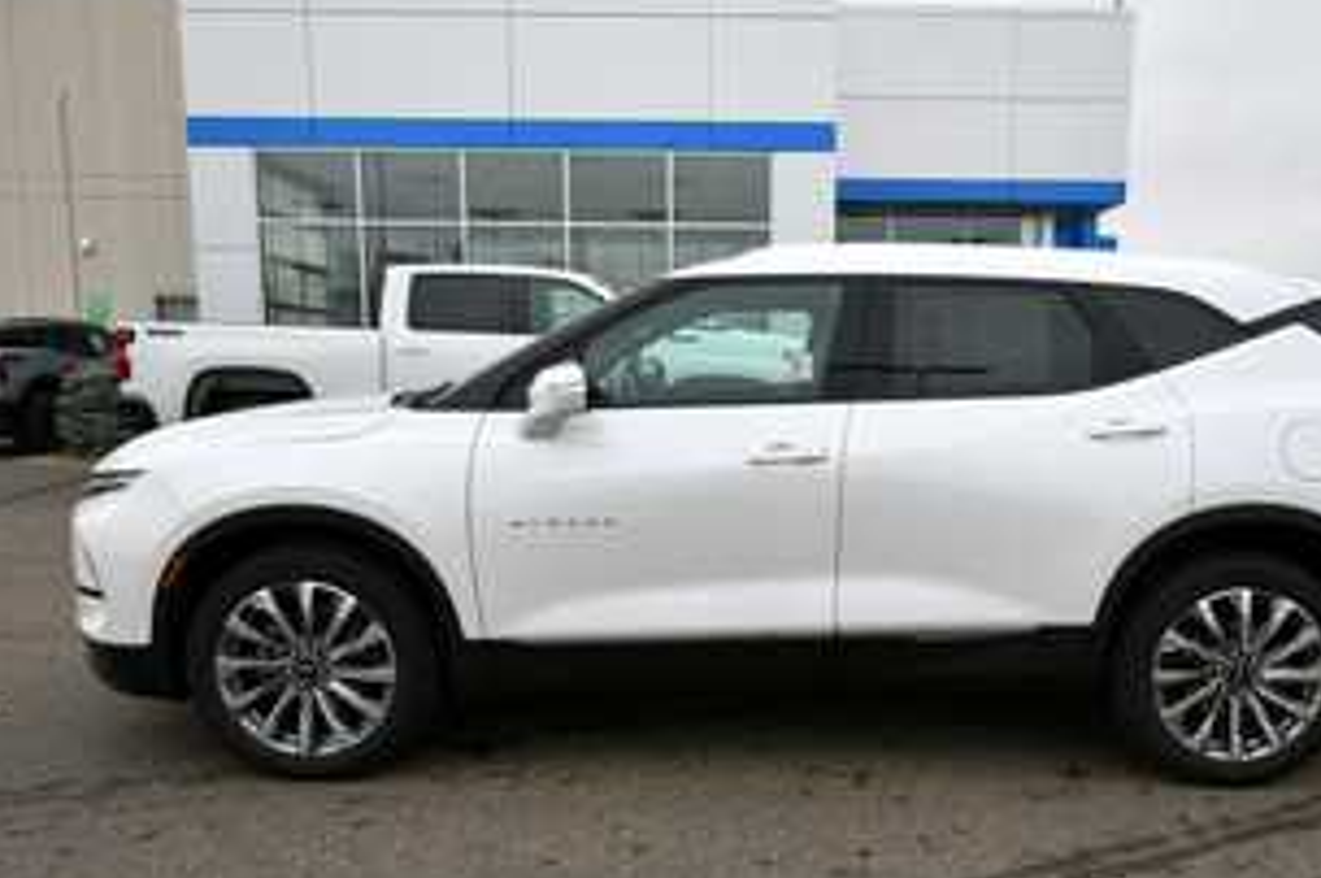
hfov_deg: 63.3
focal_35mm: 29
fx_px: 1063
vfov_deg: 44.6
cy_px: 541
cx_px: 778
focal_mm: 15
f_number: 6.3
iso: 200
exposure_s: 1/250
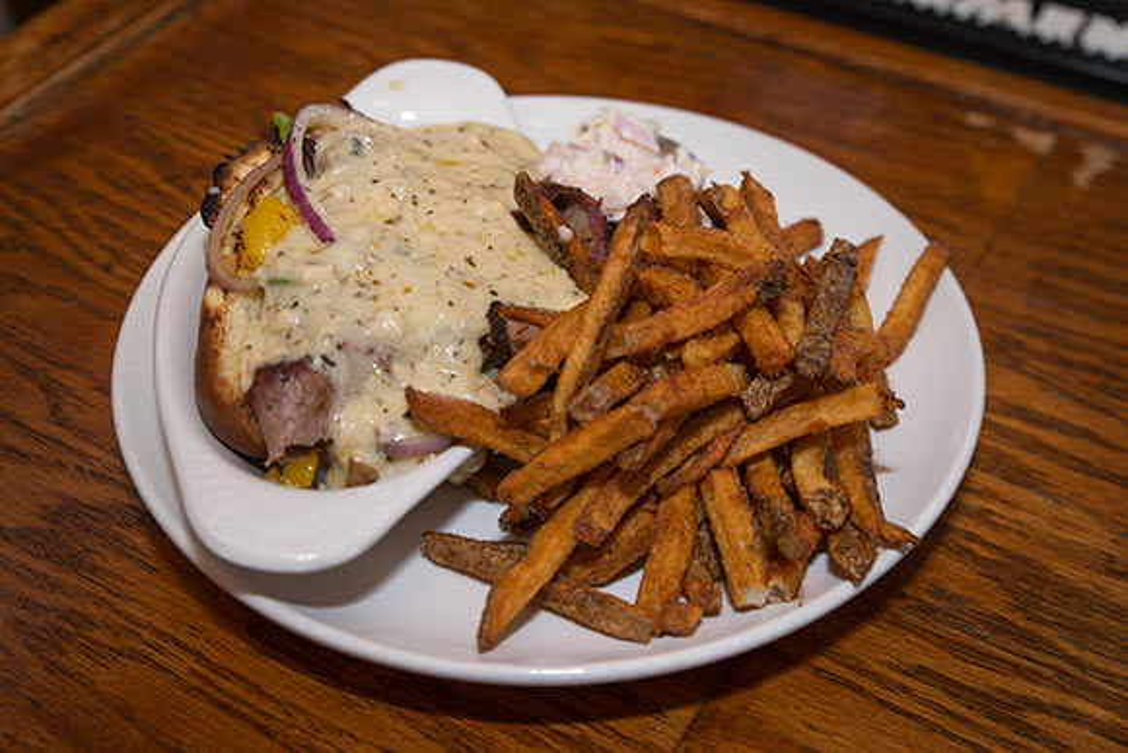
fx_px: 1442
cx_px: 564
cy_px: 376
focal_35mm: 46
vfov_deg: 29.3
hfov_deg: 42.7
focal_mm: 46
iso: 200
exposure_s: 1/60
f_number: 4.8
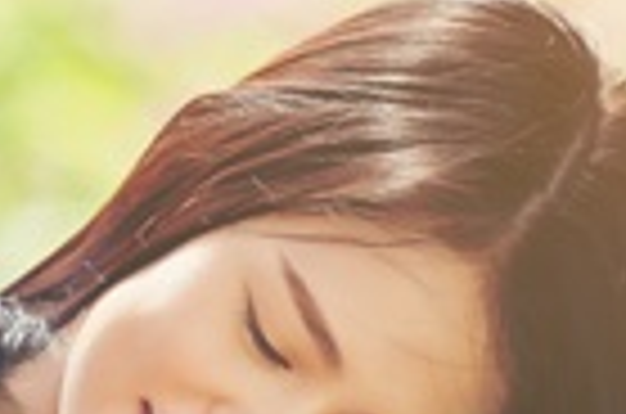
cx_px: 68
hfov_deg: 1.9
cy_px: 799
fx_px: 18997
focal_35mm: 1095
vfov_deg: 1.2
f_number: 3.2
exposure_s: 1/640
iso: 100
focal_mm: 190
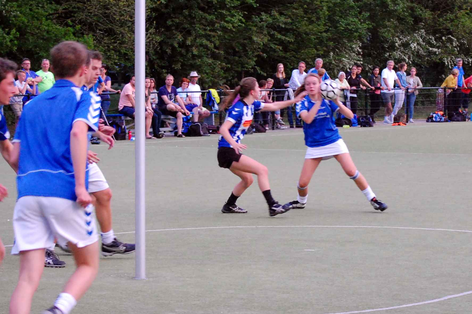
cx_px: 236
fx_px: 1081
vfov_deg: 16.5
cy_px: 157
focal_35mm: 82
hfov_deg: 24.6
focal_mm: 55
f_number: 5.6
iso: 1600
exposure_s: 1/200
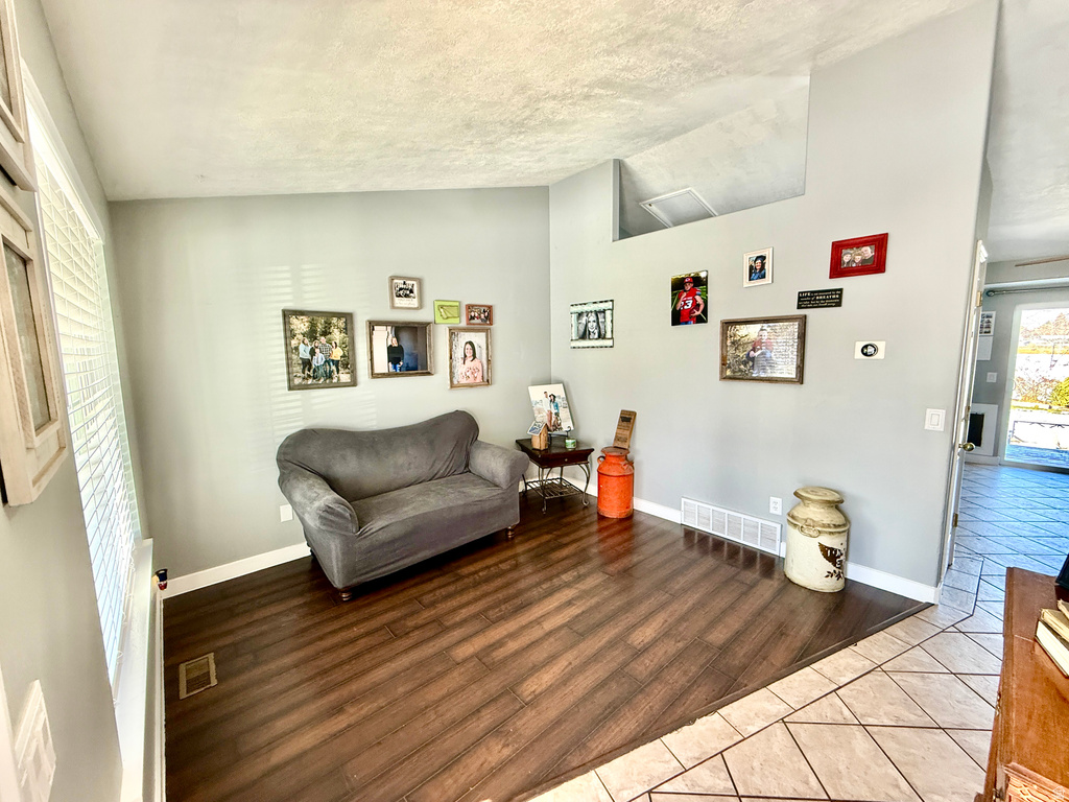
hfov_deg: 102.1
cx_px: 534
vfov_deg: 85.7
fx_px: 432
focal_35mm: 14
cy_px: 401
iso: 200
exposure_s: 1/120
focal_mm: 2.22
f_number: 2.2
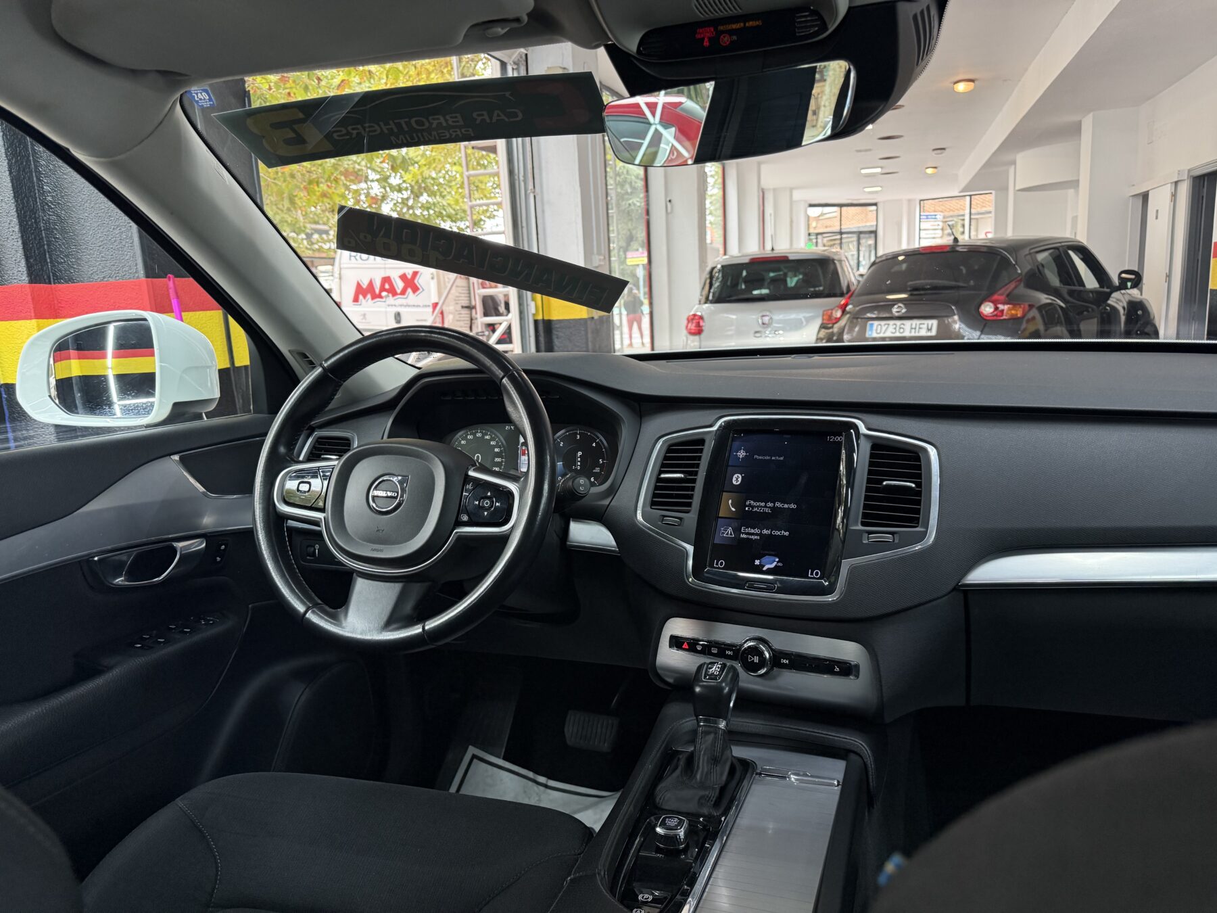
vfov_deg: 56.8
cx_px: 608
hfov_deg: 71.6
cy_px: 456
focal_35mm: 24
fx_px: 844
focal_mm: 6.76
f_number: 1.78
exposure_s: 1/62
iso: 200
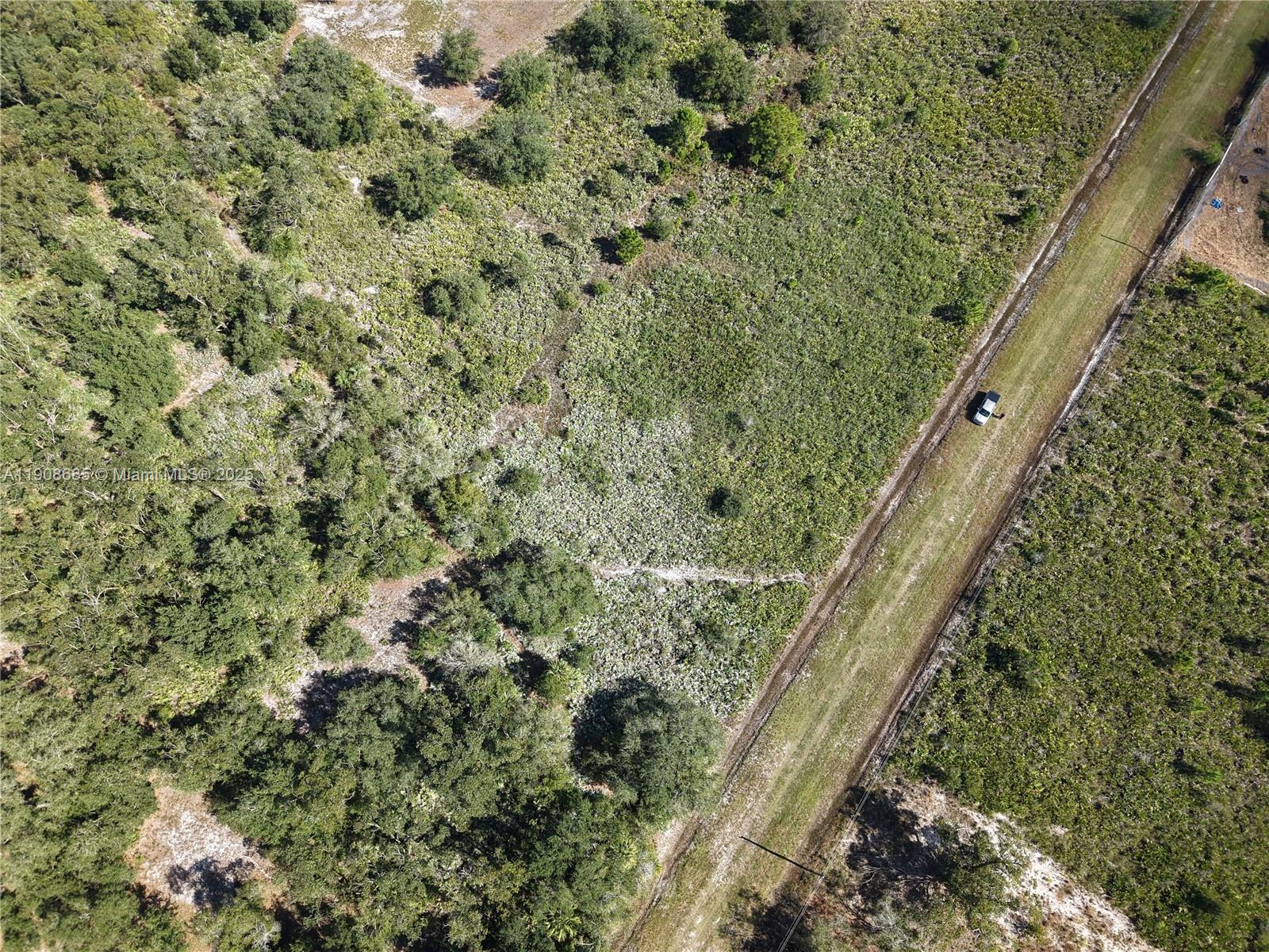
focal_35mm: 24
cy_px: 476
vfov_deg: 56.8
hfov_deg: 71.6
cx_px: 634
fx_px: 880
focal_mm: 8.67
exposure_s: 1/50
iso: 100
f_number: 1.8
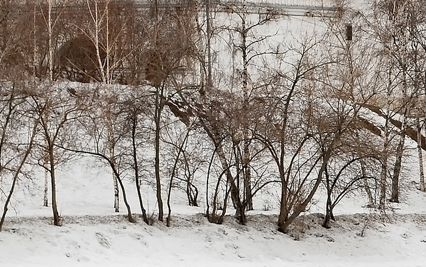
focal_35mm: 288
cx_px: 686
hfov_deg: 7.2
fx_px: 3341
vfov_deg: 4.5
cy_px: -88
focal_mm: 55
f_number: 10
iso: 100
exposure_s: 1/60
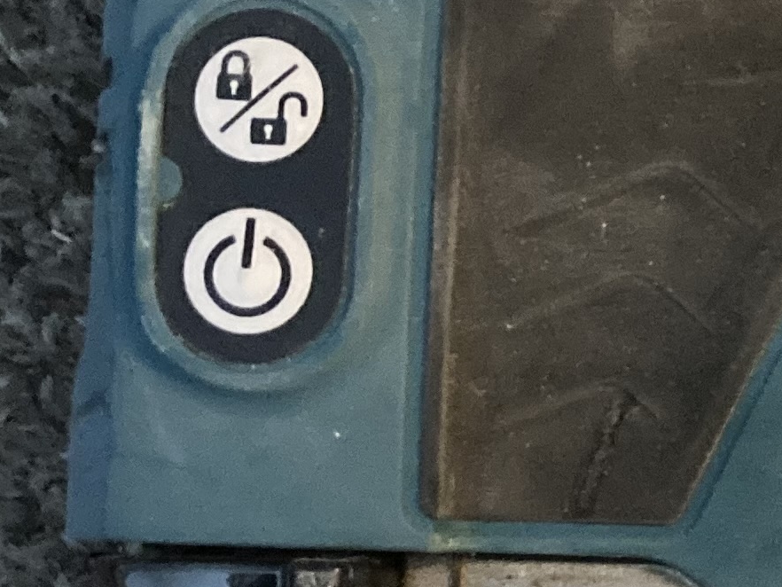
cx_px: 1418
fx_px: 2892
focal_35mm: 128
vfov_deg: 11.6
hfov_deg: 13.7
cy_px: 383
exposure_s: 1/20
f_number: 1.8
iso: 640
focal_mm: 3.99
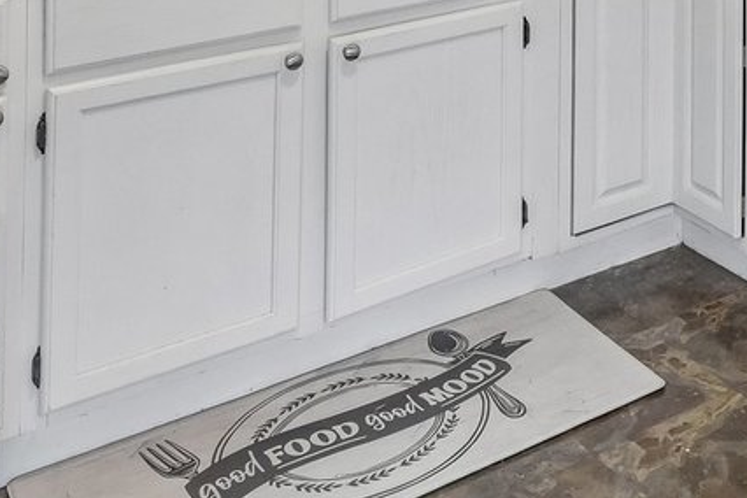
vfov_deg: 19.5
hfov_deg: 30.0
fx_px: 1183
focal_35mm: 57
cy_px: -321
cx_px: 894
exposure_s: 1/15
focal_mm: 10
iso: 400
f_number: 8
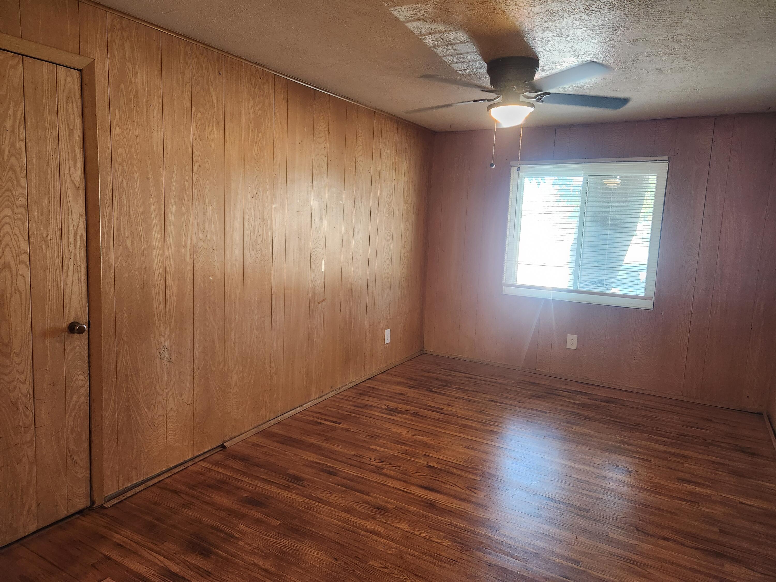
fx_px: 516
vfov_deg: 58.9
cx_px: 388
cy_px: 291
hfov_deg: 73.9
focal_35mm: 23
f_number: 1.8
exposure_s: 1/120
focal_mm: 5.4
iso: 400
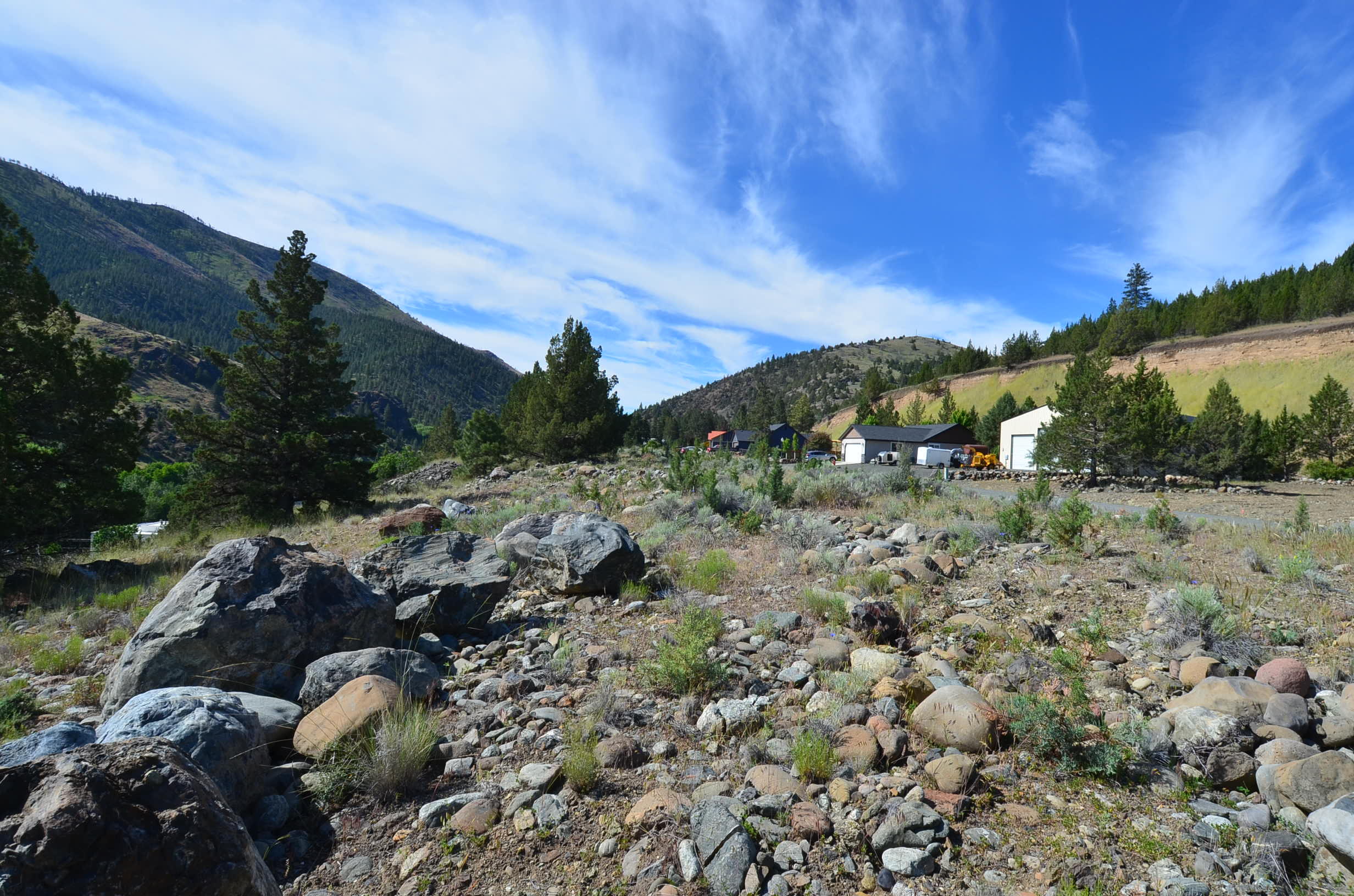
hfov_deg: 90.1
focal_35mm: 18
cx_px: 677
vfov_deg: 67.1
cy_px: 448
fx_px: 676
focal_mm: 12
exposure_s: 1/320
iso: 200
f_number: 10
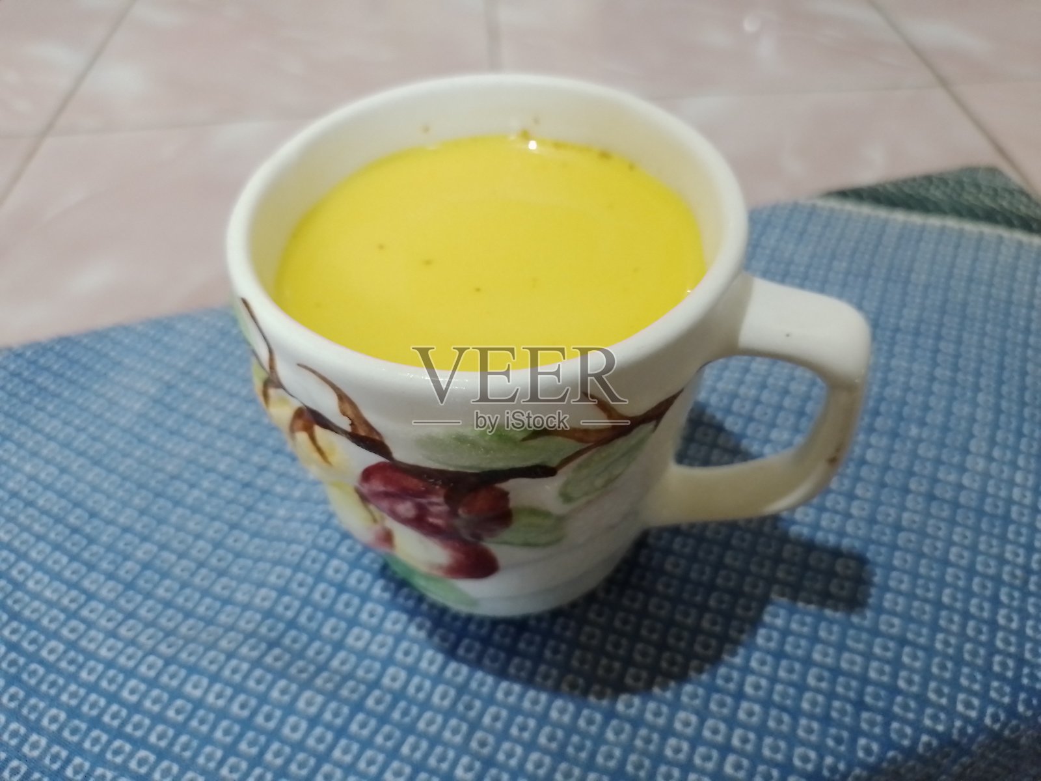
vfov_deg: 40.7
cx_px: 520
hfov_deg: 52.6
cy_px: 390
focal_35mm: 35
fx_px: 1053
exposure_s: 1/20.4
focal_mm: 3.94
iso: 932
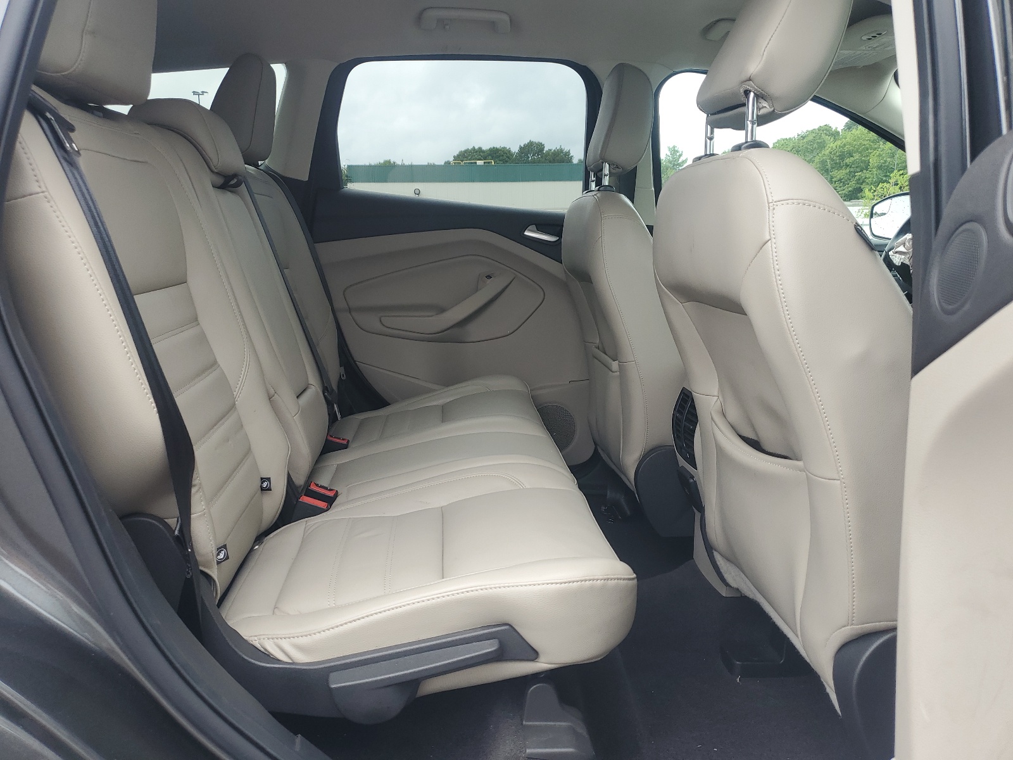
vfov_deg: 53.1
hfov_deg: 67.3
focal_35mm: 26
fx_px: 761
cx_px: 506
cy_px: 380
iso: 50
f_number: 1.5
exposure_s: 1/303
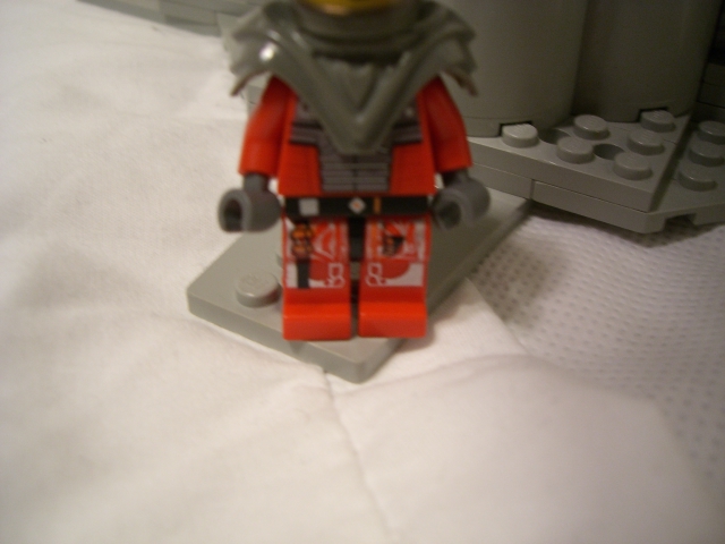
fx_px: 796
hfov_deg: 49.0
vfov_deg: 37.7
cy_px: 272
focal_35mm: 38
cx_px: 362
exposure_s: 1/15
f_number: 2.7
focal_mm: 6.2
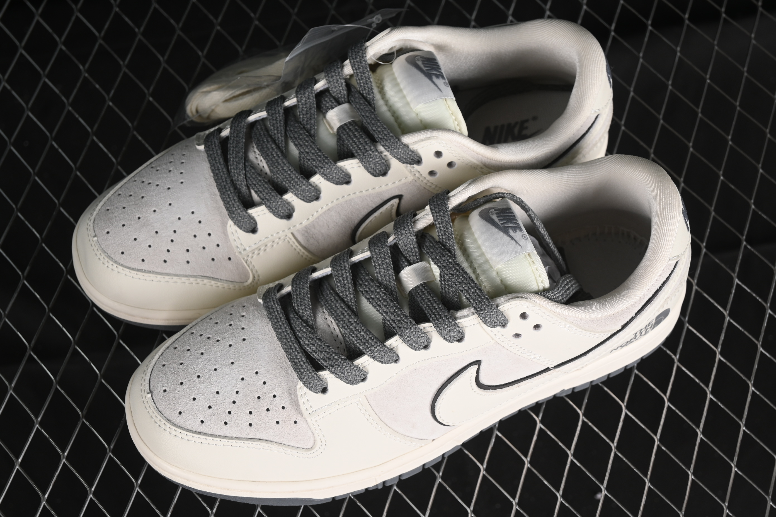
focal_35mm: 75
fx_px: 1617
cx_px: 388
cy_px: 258
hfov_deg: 27.0
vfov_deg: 18.2
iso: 160
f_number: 7.1
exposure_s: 1/80
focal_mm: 50
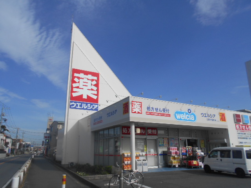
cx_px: 126
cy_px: 94
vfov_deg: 53.1
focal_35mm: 26
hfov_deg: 67.3
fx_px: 189
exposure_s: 1/2000
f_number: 3.2
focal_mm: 4.6
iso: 80
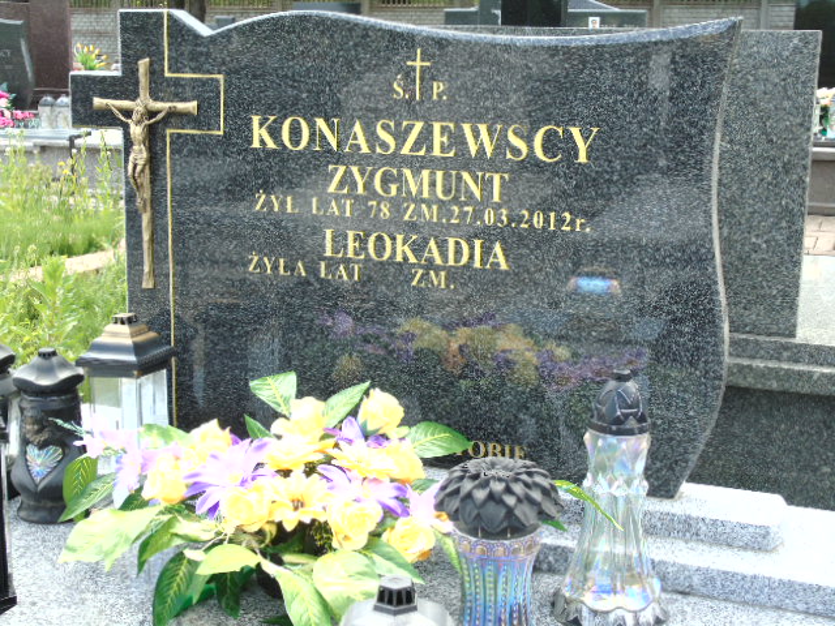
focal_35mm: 54
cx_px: 418
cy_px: 313
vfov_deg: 27.0
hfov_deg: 35.5
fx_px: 1303
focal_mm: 9.6
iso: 80
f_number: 4.3
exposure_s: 1/125
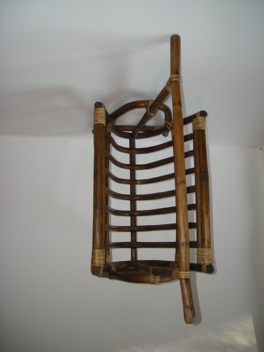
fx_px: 356
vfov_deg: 52.6
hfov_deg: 40.7
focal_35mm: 35
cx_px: 132
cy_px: 176
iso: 50
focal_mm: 5.7
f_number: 2.8
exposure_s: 1/57.3
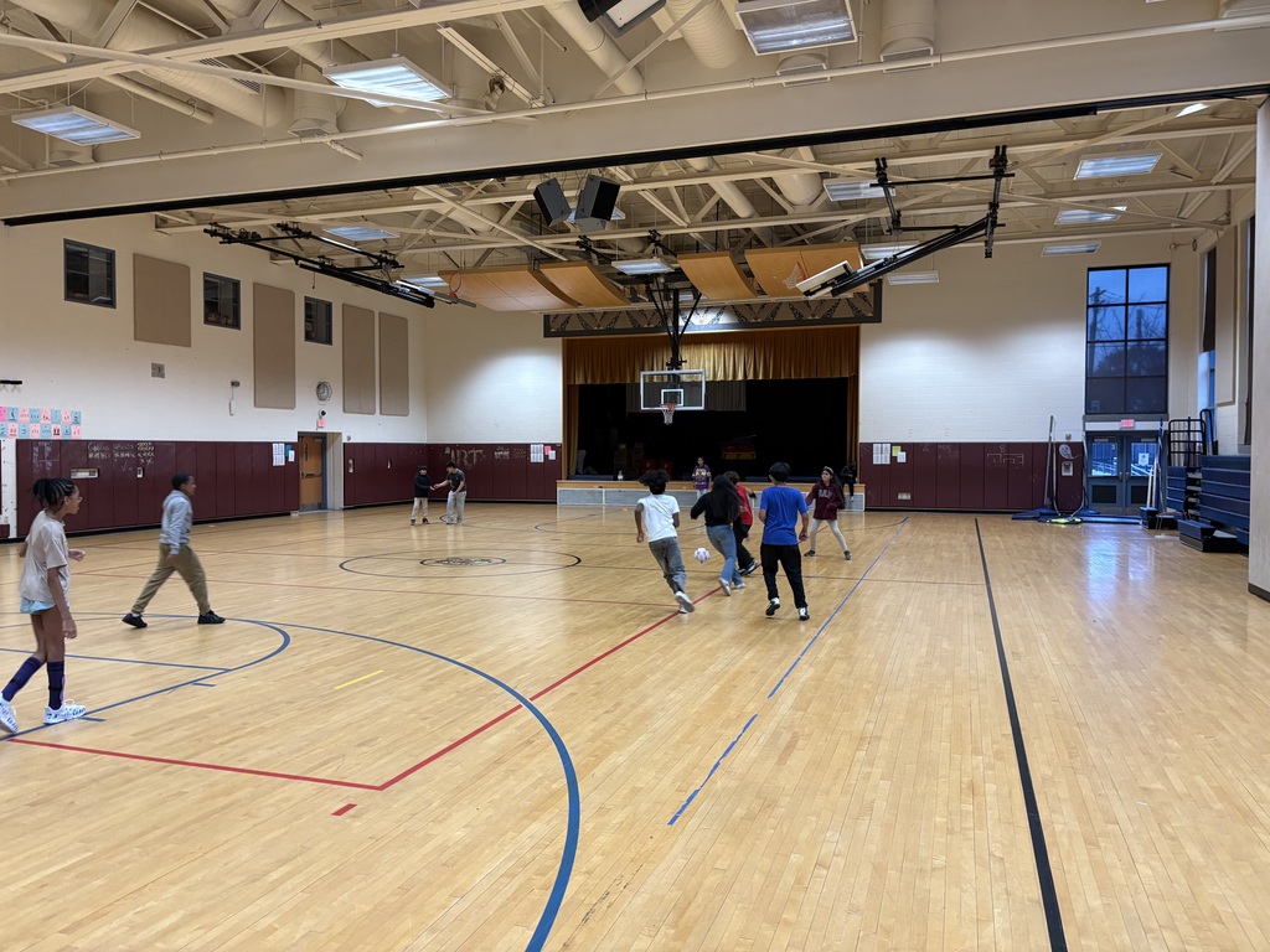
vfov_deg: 53.1
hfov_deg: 67.3
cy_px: 476
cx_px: 635
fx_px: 954
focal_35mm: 26
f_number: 1.6
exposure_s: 1/60
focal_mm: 5.96
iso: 200
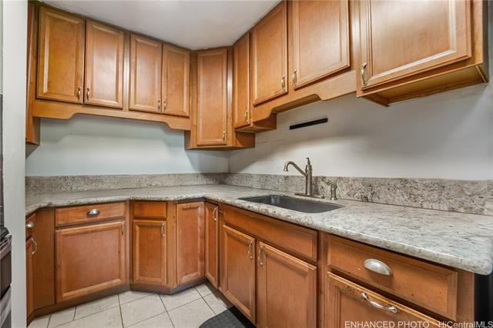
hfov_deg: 104.3
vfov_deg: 81.1
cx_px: 246
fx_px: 192
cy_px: 164
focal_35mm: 14
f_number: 9
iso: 800
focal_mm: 14
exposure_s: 1/5
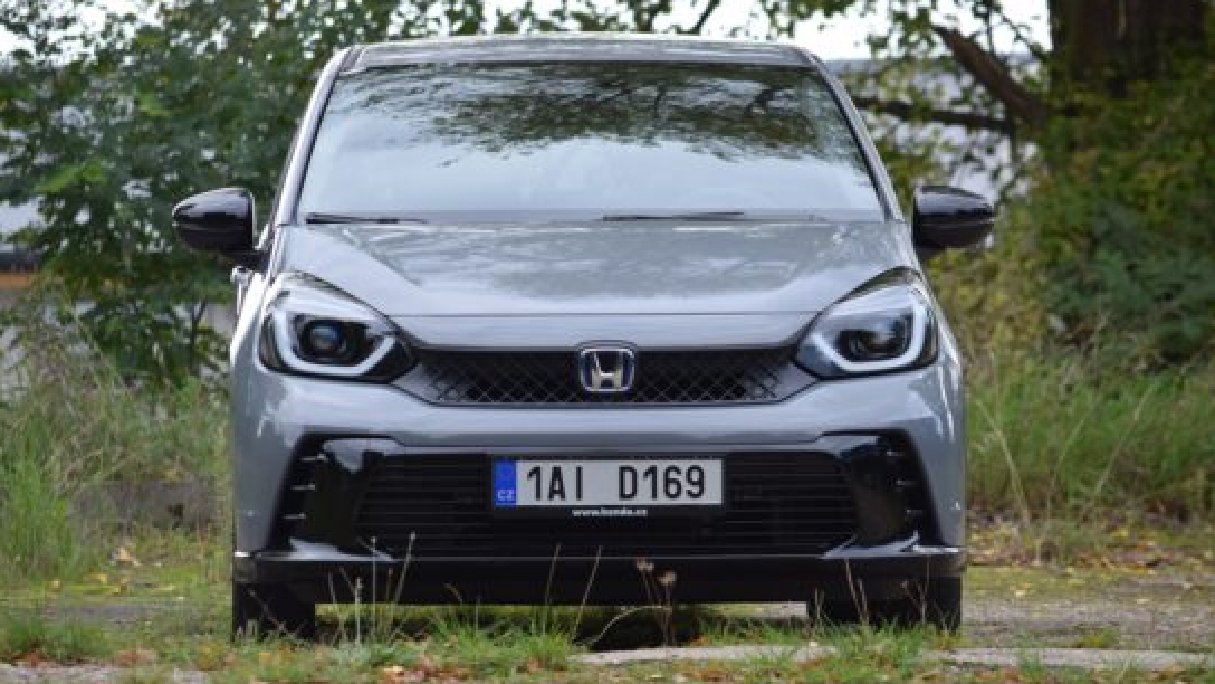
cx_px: 605
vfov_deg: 4.2
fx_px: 9424
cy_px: 345
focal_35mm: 293
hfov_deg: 7.4
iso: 320
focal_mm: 185
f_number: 5.6
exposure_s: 1/500
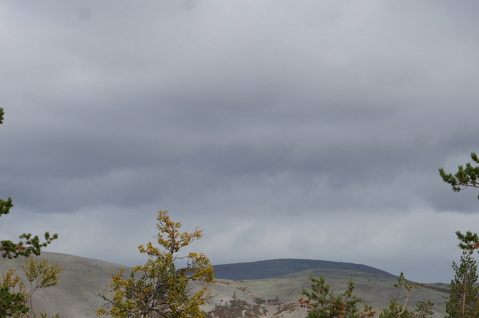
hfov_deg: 18.1
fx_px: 1504
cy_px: 342
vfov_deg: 11.9
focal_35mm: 113
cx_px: 274
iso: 100
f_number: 13
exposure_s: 1/100
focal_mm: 33
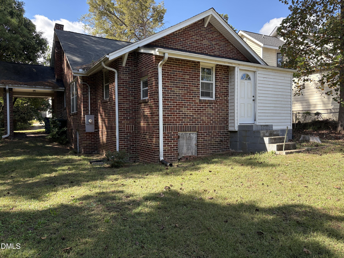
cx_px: 172
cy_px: 129
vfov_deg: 53.1
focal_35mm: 26
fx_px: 258
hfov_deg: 67.3
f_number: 1.6
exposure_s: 1/907
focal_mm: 5.96
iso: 64
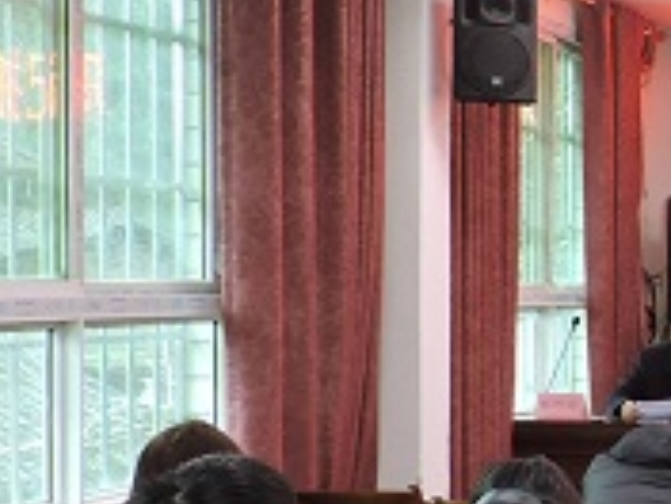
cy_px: 336
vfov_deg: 17.9
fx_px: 1589
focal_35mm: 82
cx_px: 1125
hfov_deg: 19.4
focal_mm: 4.3
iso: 220
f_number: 3
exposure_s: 1/30
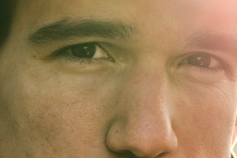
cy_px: 173
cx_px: 223
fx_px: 1245
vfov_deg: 7.2
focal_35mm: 189
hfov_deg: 10.8
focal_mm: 50
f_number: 7.1
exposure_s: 1/125
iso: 250
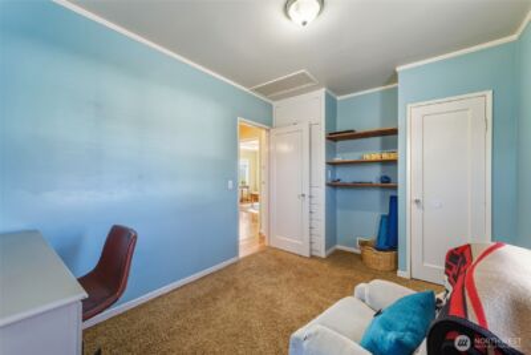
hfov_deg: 104.2
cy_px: 178
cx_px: 266
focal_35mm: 14
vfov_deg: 81.3
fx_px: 207
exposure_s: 1/80
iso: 400
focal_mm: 14
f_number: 9
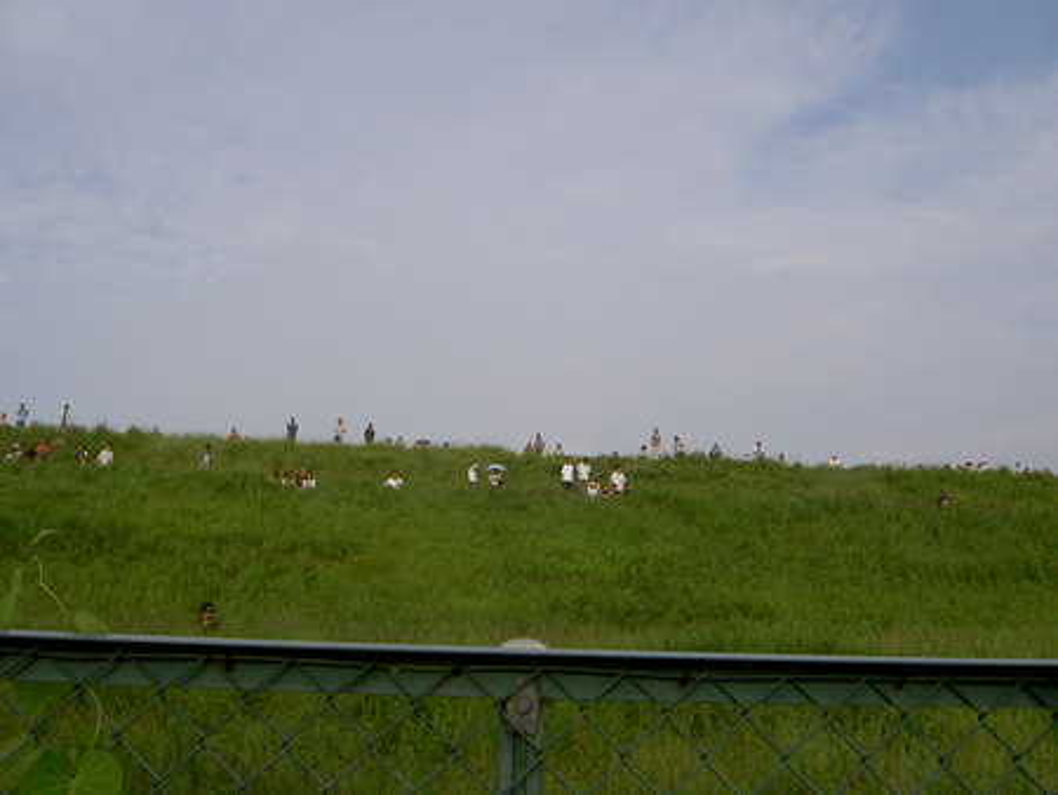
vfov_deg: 41.8
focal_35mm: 34
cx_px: 529
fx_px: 1040
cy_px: 398
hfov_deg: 53.9
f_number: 4.7
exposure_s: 1/400
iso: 50
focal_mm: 5.6
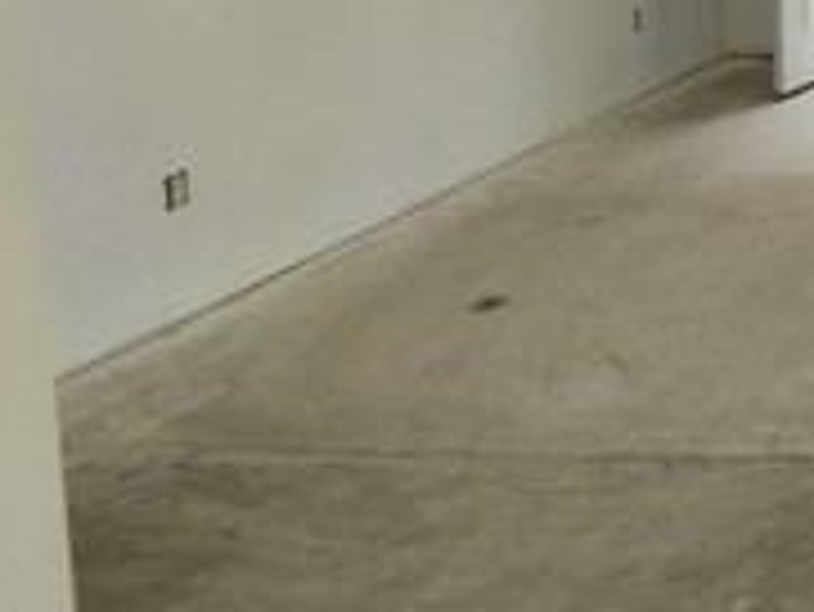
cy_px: -108
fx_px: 1082
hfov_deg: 28.2
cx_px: 1205
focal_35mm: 46
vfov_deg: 27.9
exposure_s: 1/60
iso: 64
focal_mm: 2.2
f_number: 2.2
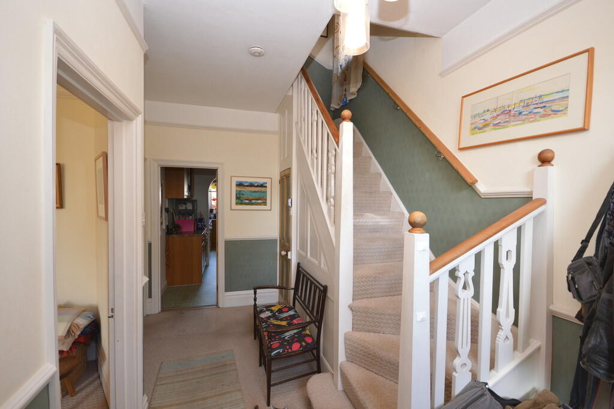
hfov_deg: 100.4
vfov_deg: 77.2
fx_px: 256
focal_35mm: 15
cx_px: 307
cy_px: 204
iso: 500
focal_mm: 10
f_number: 4
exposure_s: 1/60
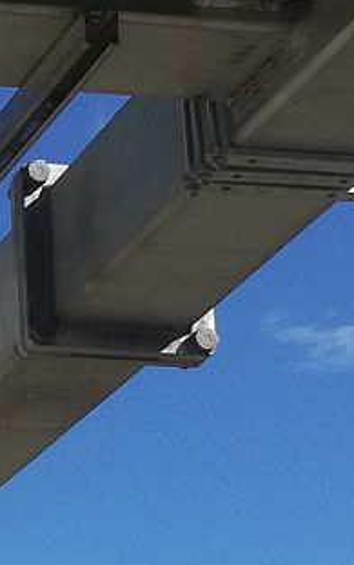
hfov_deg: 7.2
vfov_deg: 11.8
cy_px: 425
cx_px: -321
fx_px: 2726
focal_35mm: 177
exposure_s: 1/1543
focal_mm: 3.79
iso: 50
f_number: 2
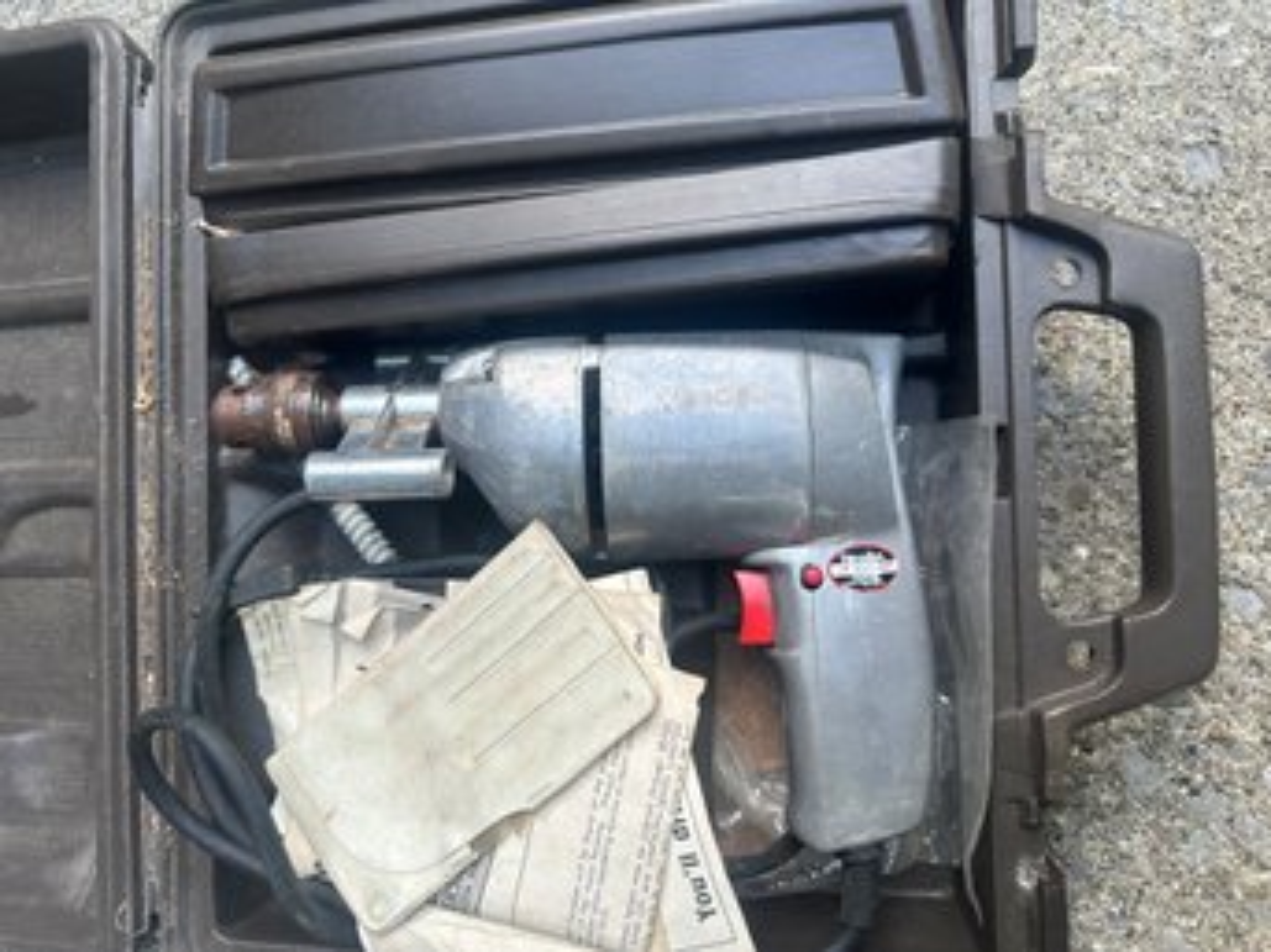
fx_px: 881
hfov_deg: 71.6
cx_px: 636
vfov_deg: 56.8
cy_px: 476
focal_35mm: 24
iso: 100
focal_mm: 6.86
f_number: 1.78
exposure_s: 1/121
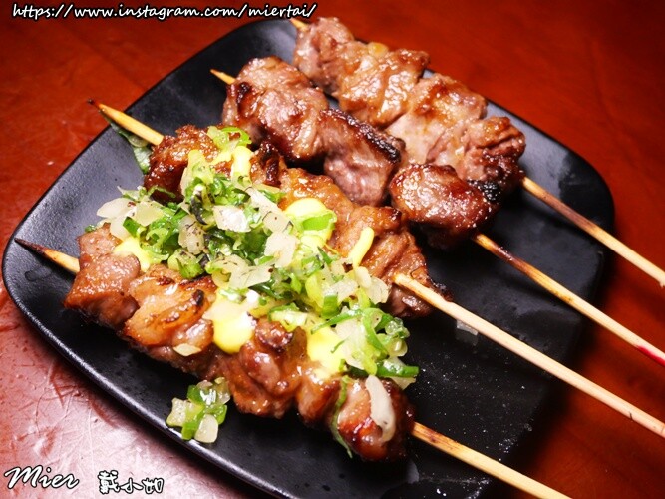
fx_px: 730
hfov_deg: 49.0
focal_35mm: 38
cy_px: 250
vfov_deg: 37.7
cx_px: 332
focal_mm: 19
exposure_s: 1/60
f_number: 4.3
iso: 1600
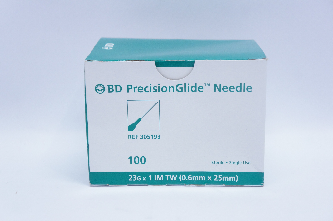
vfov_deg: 20.6
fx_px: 610
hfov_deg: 30.5
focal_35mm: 66
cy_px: 110
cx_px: 166
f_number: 4.5
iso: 1600
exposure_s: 1/200
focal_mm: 44
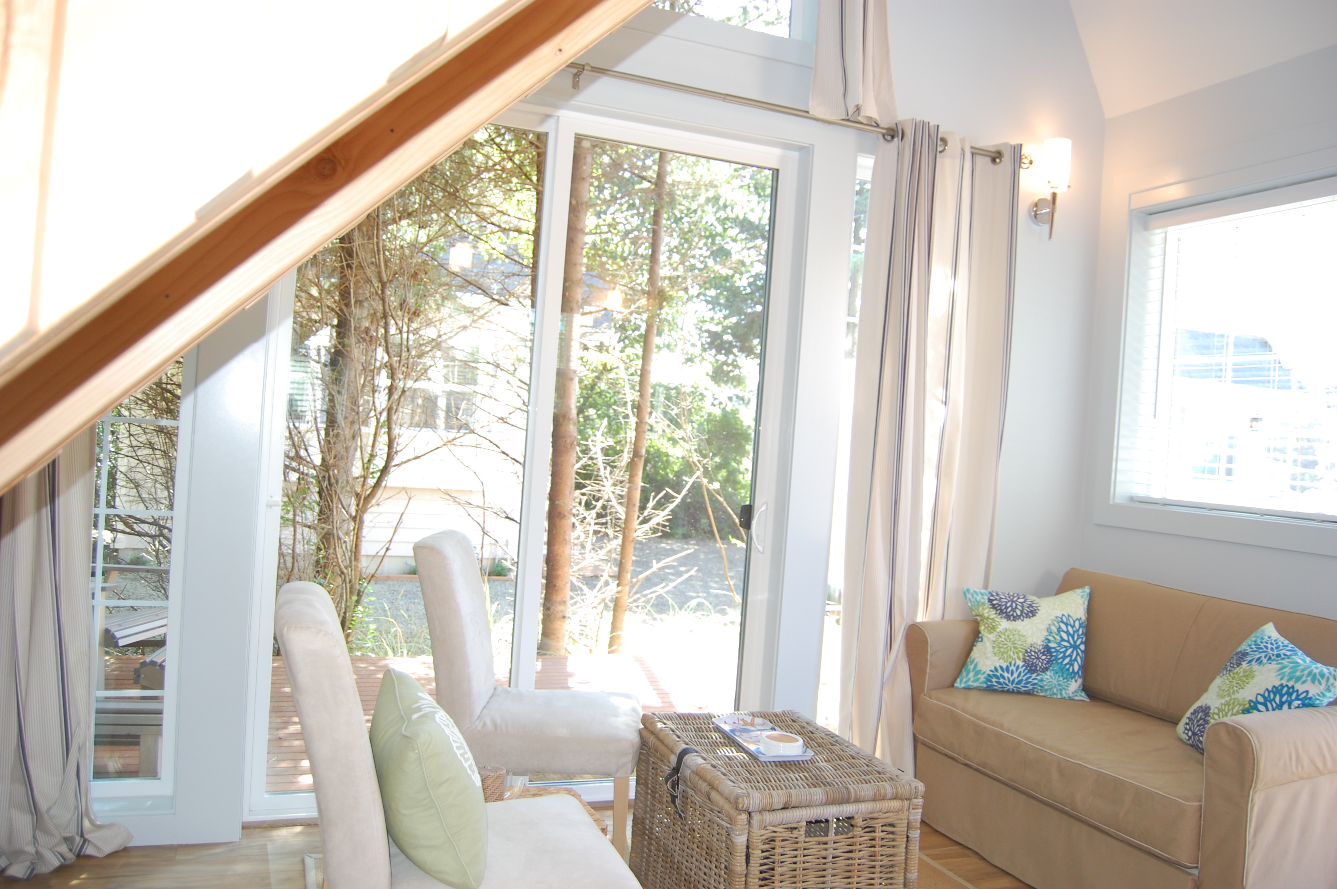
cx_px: 668
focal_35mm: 27
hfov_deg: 67.4
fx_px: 1002
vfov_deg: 47.8
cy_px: 444
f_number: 3.5
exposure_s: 1/60
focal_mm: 18
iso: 400
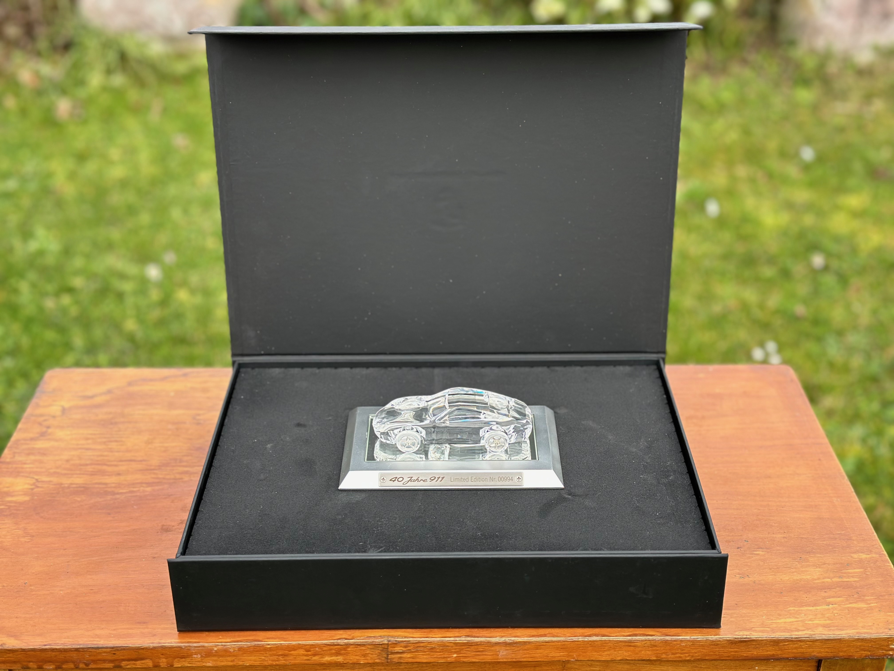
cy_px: 336
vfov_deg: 30.3
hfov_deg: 39.7
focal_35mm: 48
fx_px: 1240
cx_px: 447
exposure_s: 1/384
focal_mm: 6.86
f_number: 1.78
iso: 80
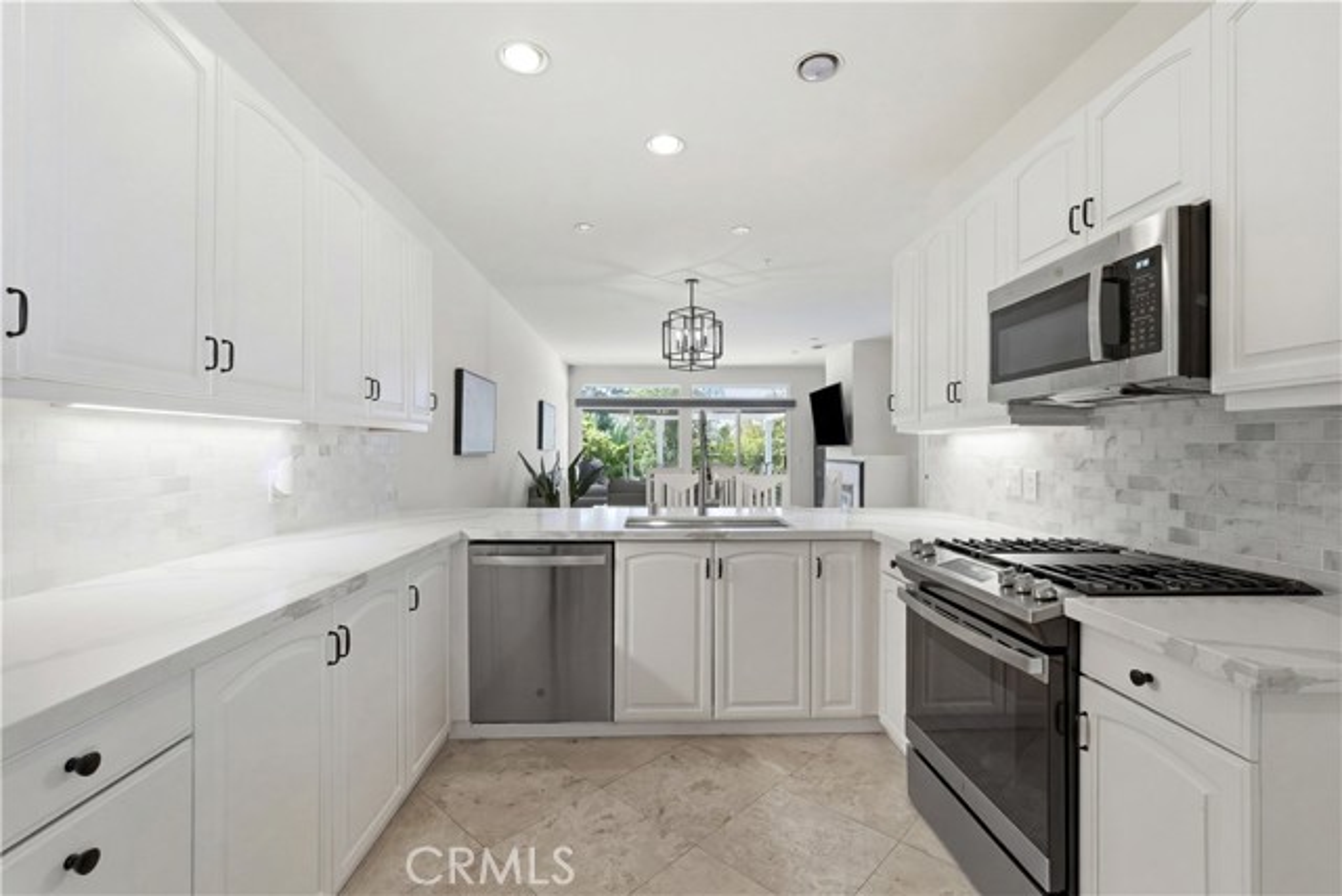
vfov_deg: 73.8
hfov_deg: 96.7
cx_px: 671
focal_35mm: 16
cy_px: 448
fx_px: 597
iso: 320
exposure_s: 1/160
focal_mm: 16
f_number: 8
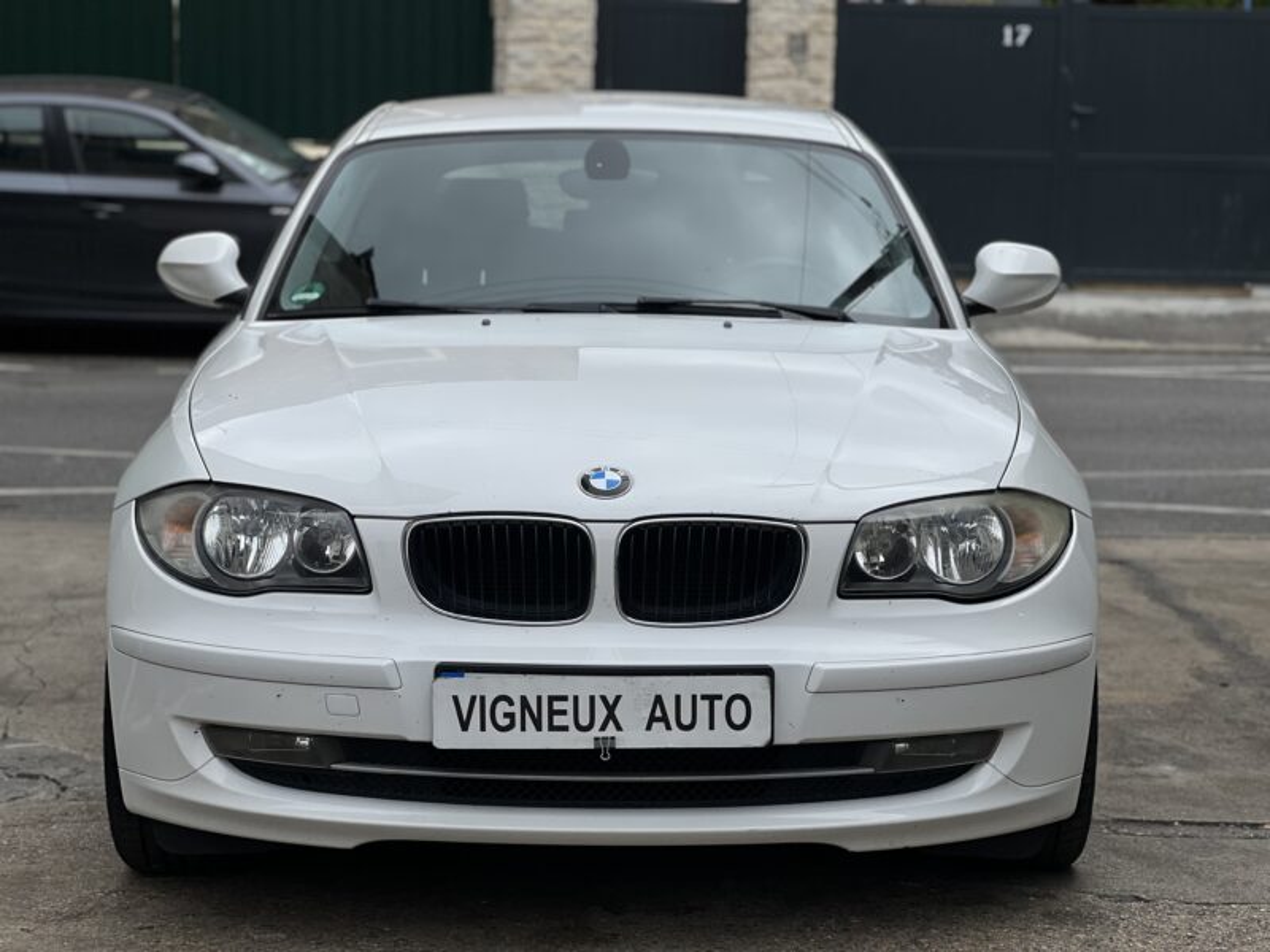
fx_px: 2825
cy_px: 476
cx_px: 635
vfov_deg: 19.1
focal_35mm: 77
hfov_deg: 25.3
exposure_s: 1/960
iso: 32
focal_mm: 9
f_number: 2.8
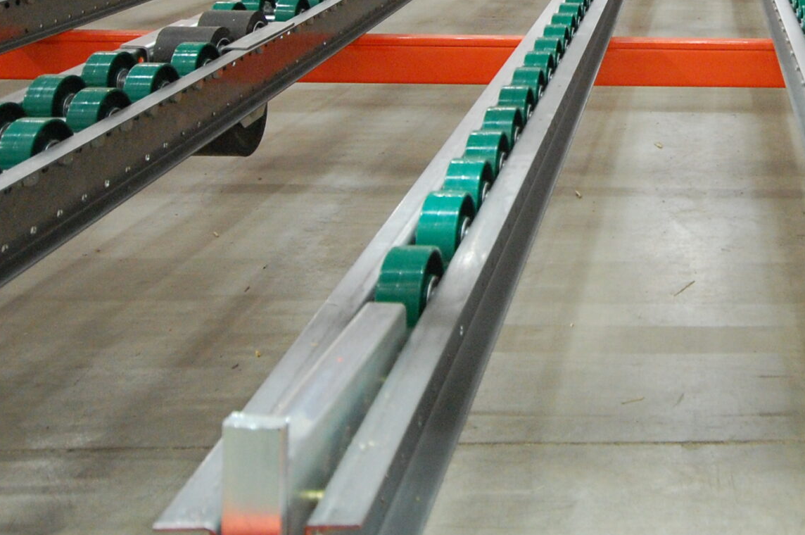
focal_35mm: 47
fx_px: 1050
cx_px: 744
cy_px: 23
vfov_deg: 27.2
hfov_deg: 38.6
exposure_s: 1/8
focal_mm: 14
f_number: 5
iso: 1600
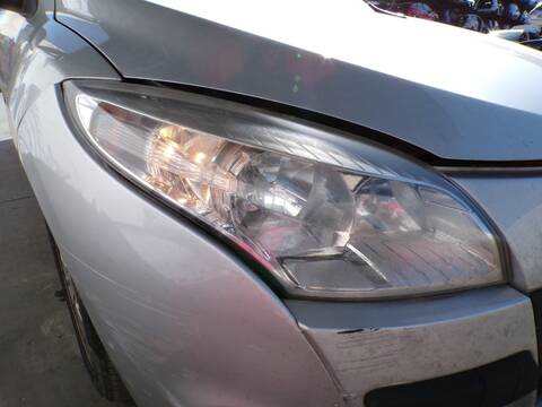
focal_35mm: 24
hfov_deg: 71.6
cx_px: 271
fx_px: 376
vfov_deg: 56.8
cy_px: 204
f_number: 5.8
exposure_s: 1/300
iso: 100
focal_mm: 4.3
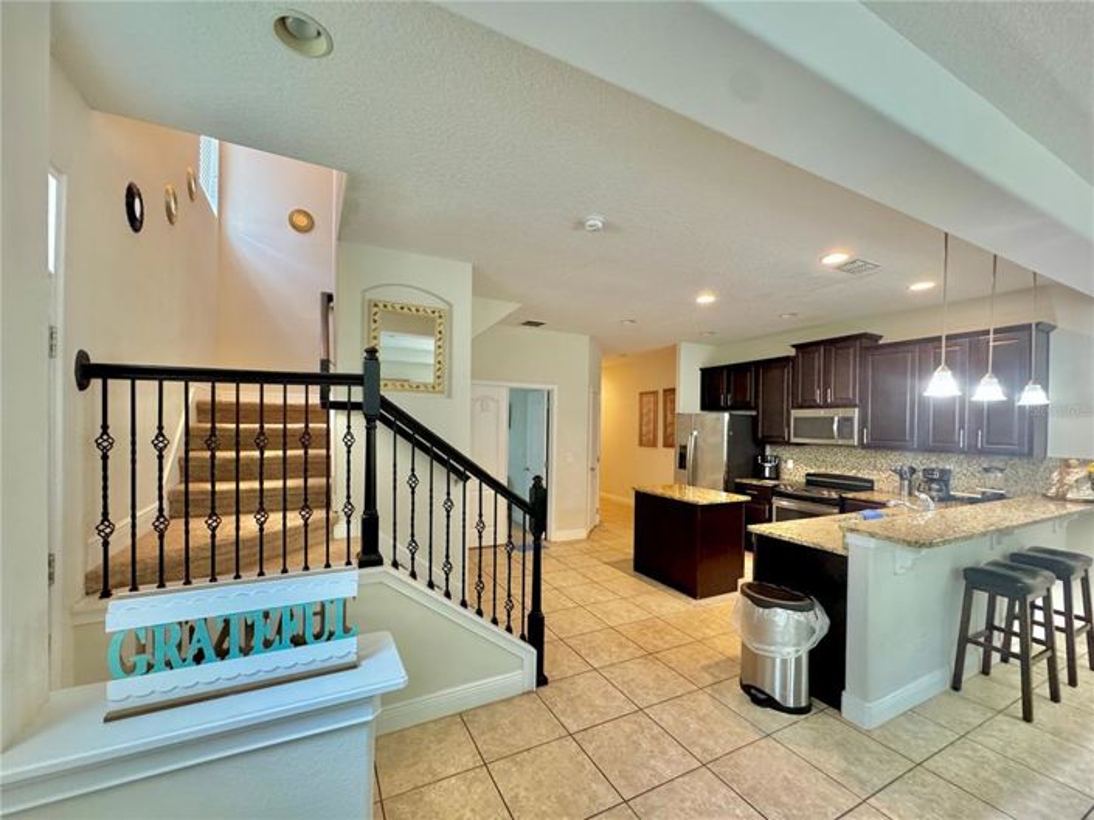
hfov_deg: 102.1
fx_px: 442
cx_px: 547
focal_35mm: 14
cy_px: 410
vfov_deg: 85.6
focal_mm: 2.22
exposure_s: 1/60
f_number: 2.2
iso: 400
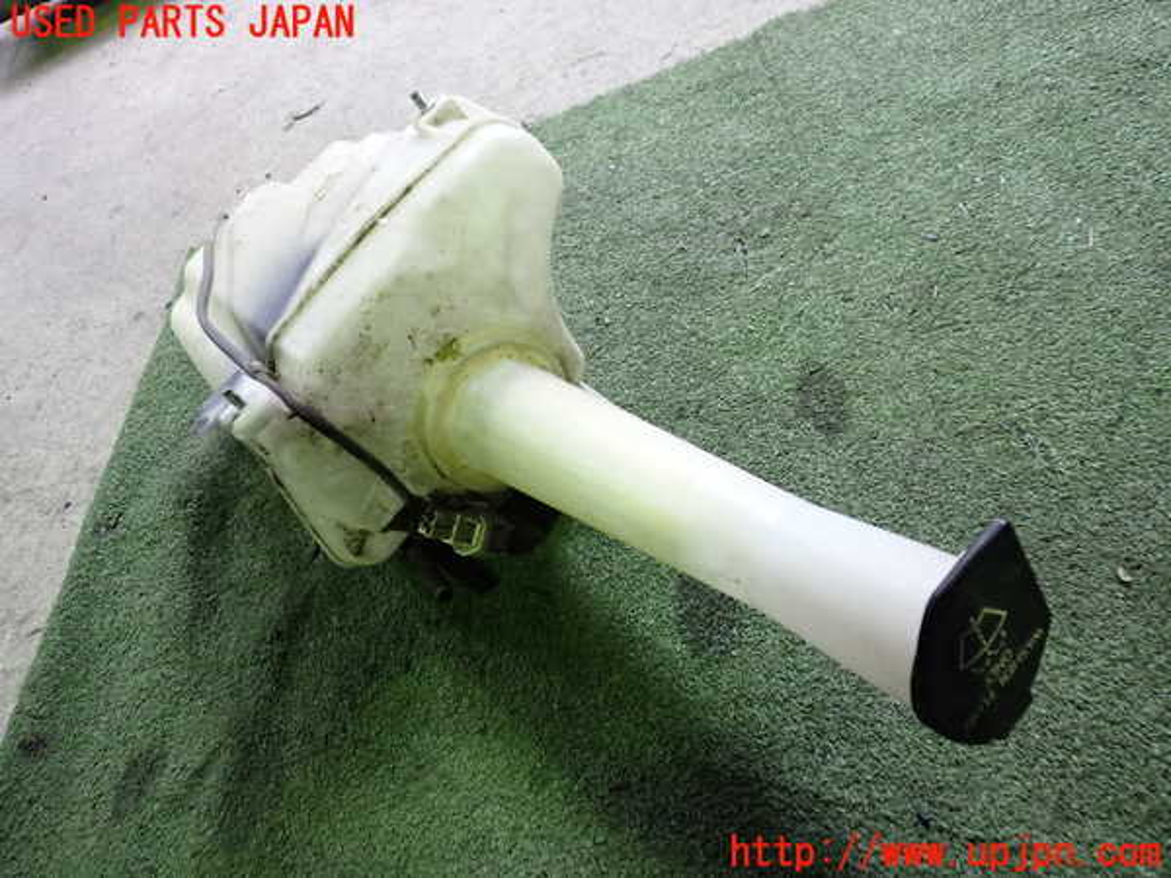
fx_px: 1015
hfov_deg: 60.0
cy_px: 439
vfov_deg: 46.8
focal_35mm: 30
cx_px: 586
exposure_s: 1/30
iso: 400
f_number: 2.3
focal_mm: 5.4
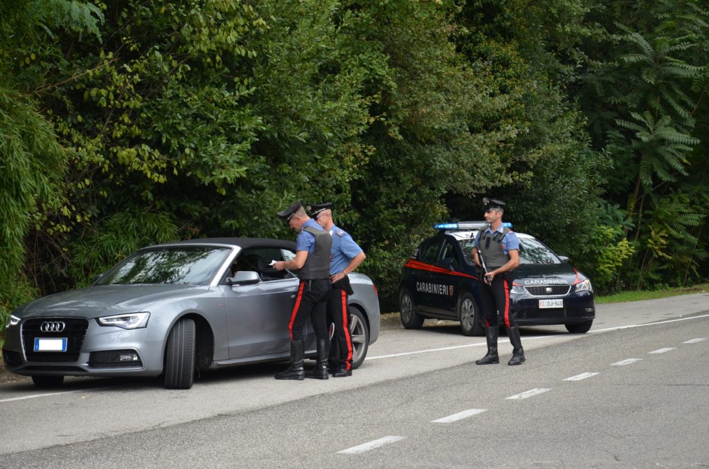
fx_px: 1828
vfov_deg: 14.6
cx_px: 354
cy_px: 234
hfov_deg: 22.0
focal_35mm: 93
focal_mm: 62
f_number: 5.6
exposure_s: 1/500
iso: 360
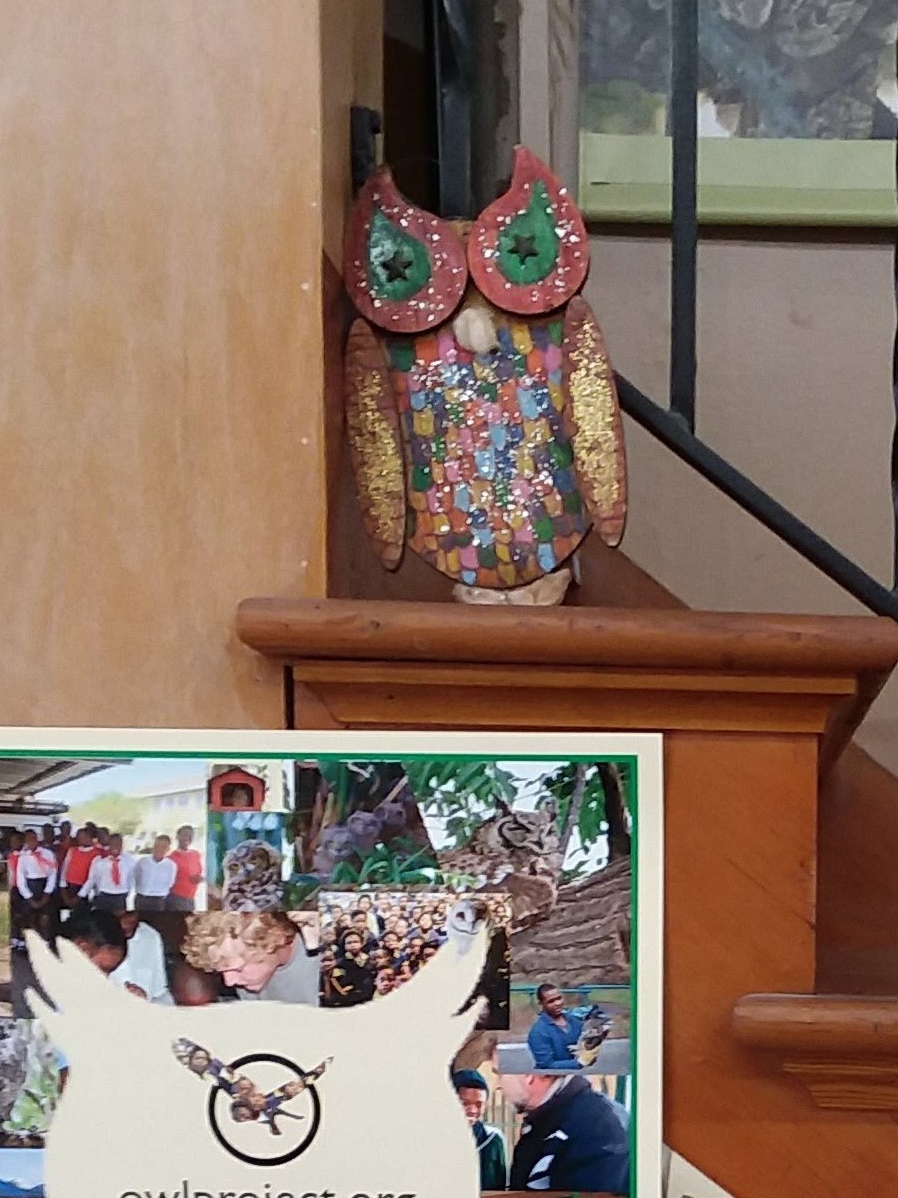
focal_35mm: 58
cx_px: 705
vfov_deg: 31.3
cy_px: 1132
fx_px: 2007
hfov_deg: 24.8
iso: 80
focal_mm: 2.47
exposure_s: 1/30
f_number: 1.9
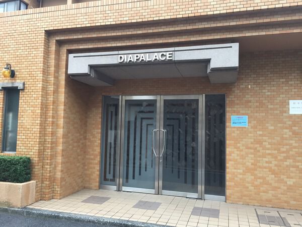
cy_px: 114
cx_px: 151
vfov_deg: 48.2
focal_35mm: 29
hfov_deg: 61.7
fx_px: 253
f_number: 2.2
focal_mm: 4.15
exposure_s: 1/30
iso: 32
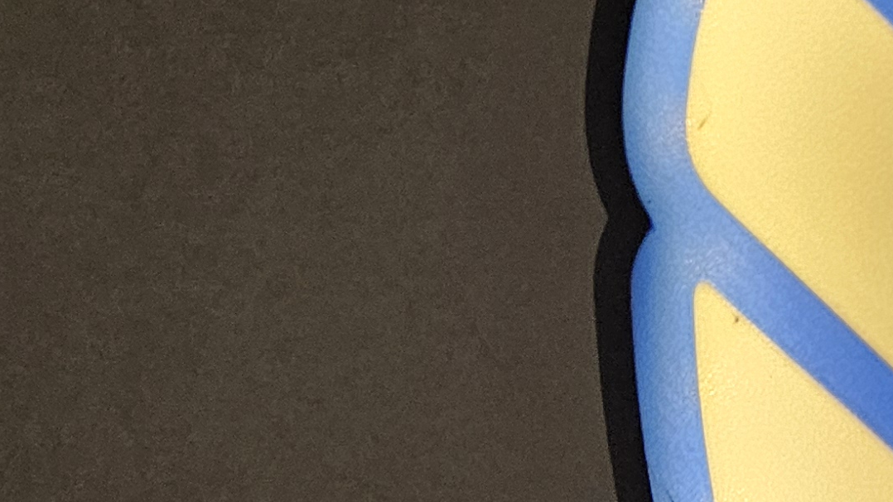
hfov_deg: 19.5
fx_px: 2202
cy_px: 726
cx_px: 1396
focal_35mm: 93
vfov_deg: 12.4
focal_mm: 5.4
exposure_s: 1/115
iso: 160
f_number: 1.8
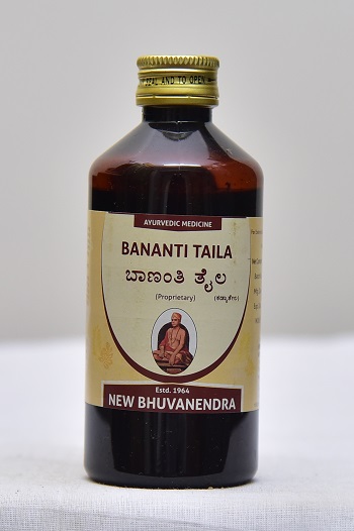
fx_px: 1211
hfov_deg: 16.6
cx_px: 177
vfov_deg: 24.8
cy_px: 266
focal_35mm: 82
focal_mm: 82
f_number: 4
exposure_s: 1/125
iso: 1600
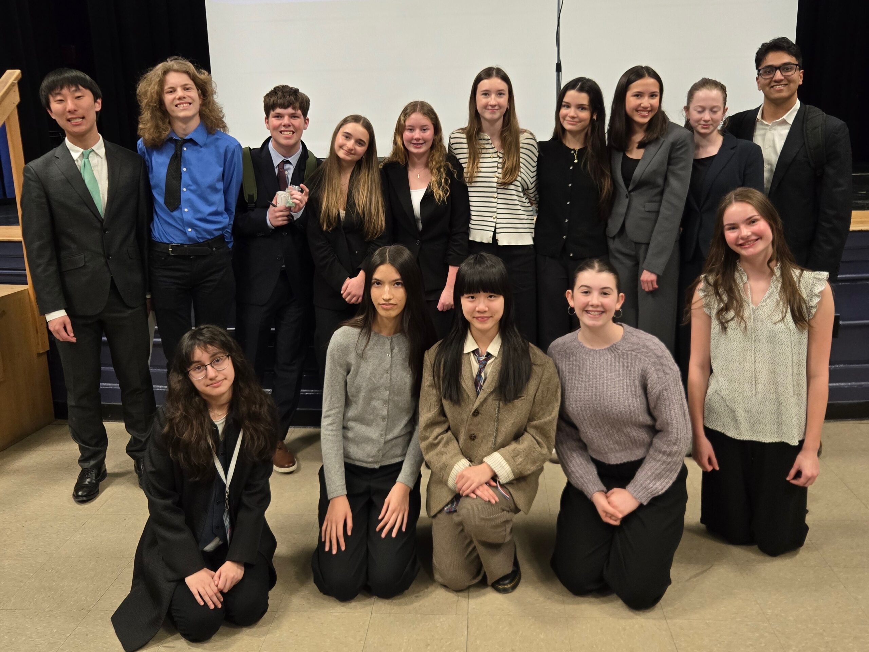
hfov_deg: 73.9
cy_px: 326
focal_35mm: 23
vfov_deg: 58.9
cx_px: 434
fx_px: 577
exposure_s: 1/120
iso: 400
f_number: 1.8
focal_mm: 5.4
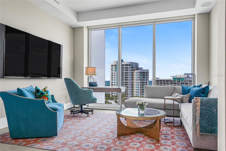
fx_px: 151
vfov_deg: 53.1
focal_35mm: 24
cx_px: 113
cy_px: 76
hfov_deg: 73.8
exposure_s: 1/25
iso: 100
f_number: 8
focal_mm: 16
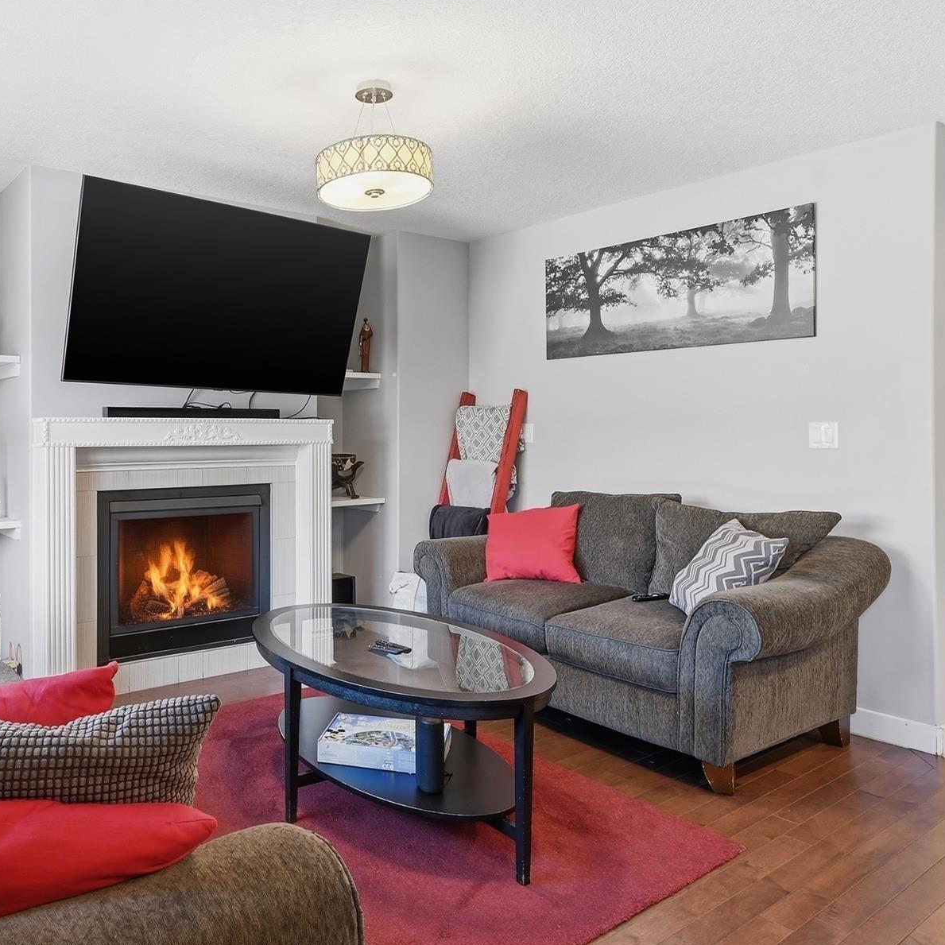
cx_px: 321
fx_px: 772
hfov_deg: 61.5
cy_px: 433
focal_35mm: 25
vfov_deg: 62.8
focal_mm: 14
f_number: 8
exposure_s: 1/8
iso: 100
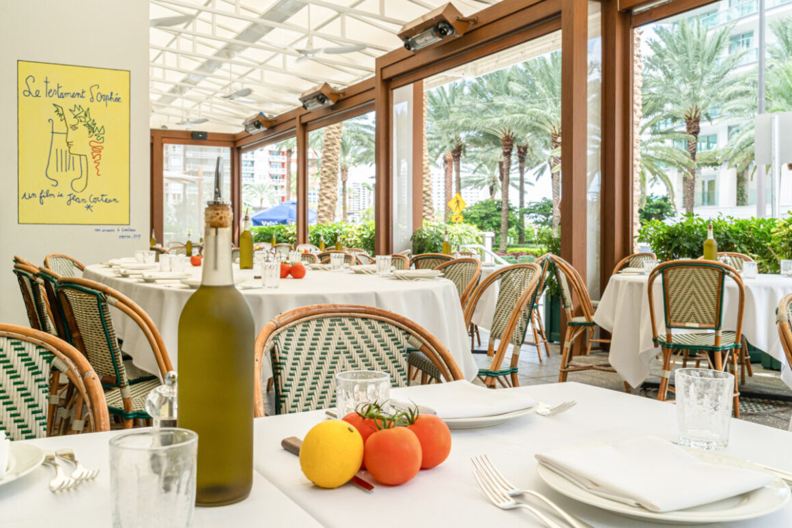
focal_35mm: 35
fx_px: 770
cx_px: 396
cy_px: 264
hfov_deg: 54.4
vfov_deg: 37.8
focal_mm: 35
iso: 800
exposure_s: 1/160
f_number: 11
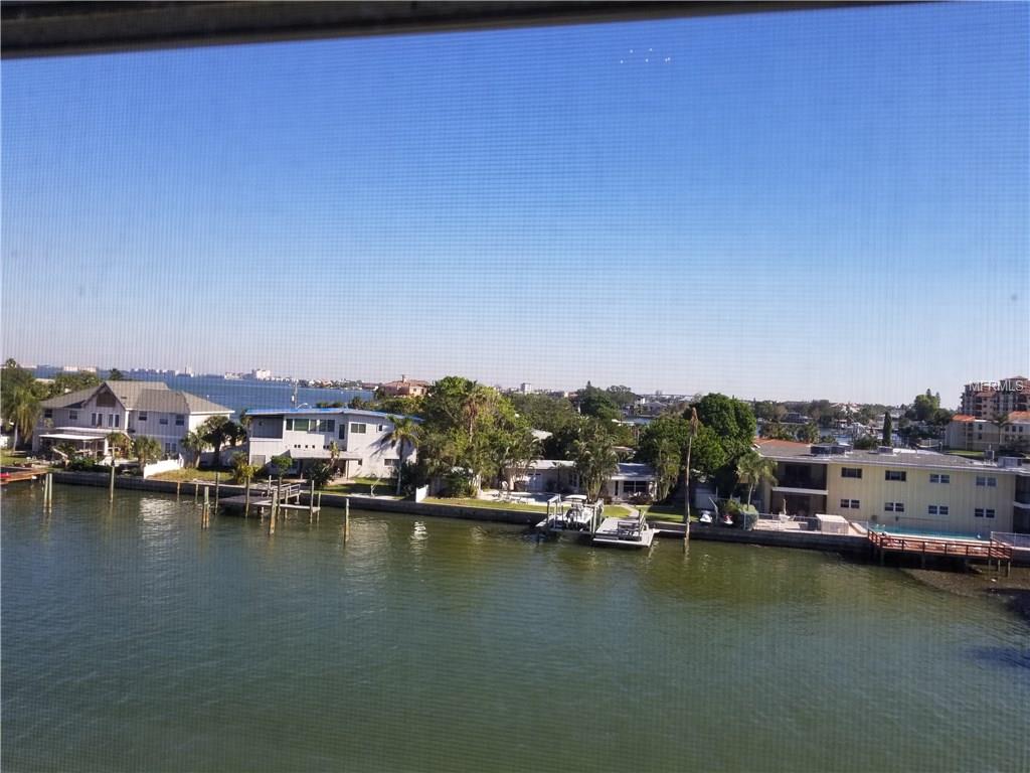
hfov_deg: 67.3
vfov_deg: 53.1
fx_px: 774
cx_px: 515
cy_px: 386
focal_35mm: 26
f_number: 1.7
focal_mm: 4.25
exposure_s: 1/1436
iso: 50
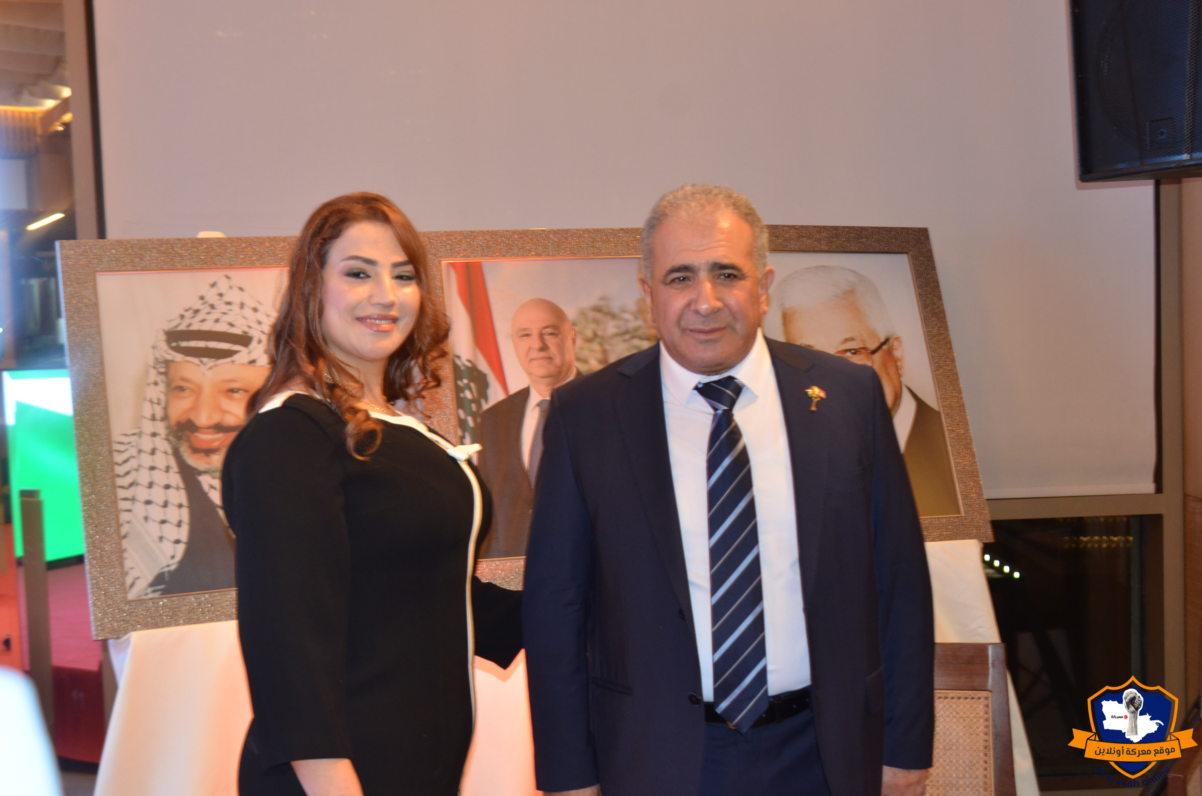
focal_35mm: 46
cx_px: 601
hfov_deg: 42.4
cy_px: 398
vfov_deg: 28.8
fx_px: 1549
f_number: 4
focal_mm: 31
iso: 800
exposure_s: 1/60
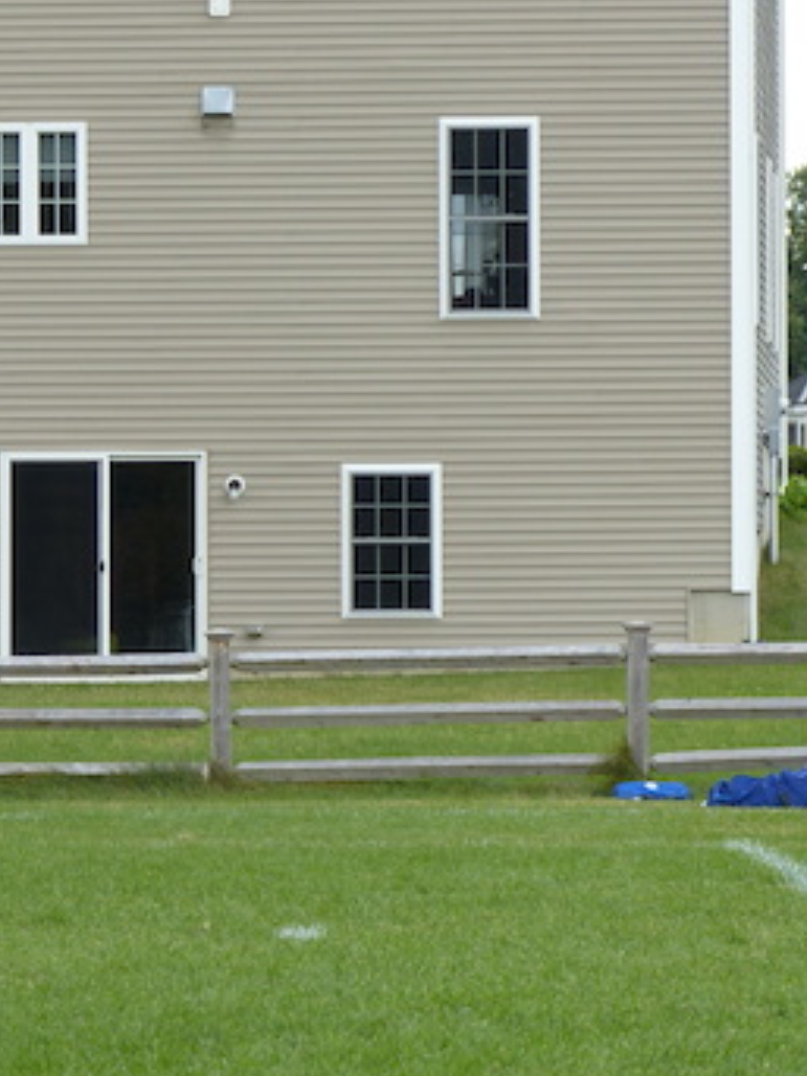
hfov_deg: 5.6
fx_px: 8211
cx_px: 61
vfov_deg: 7.5
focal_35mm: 264
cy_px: 596
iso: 100
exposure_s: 1/500
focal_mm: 30.6
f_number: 2.8
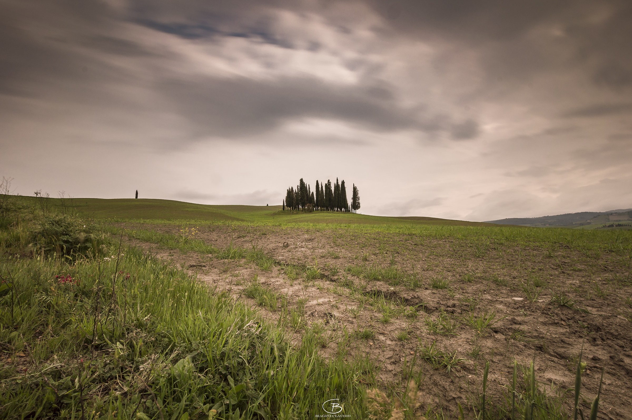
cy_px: 210
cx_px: 316
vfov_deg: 77.2
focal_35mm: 15
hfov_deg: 100.4
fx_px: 263
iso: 100
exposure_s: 30
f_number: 13
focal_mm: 10
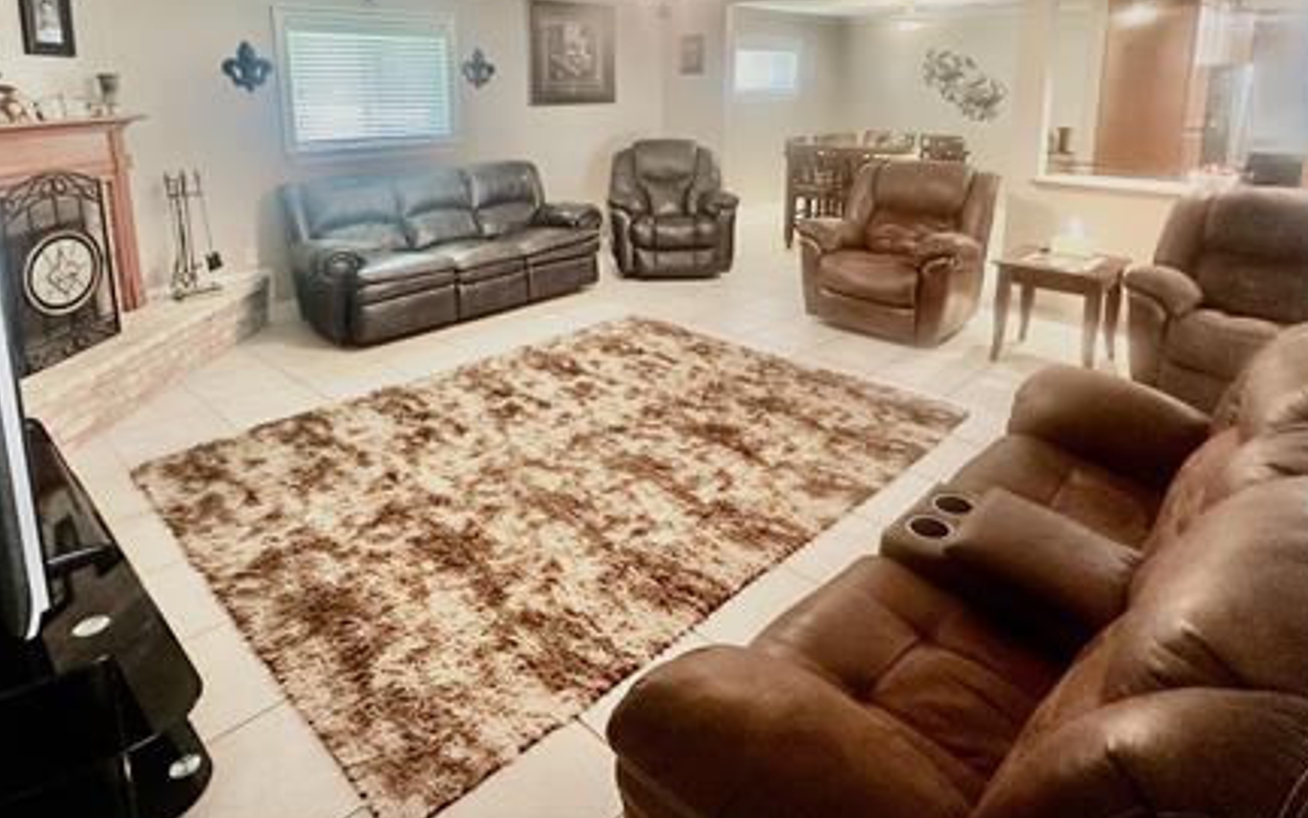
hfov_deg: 79.6
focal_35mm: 22
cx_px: 672
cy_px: 224
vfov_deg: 53.1
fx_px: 784
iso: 320
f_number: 2.2
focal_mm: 2.22
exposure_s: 1/60
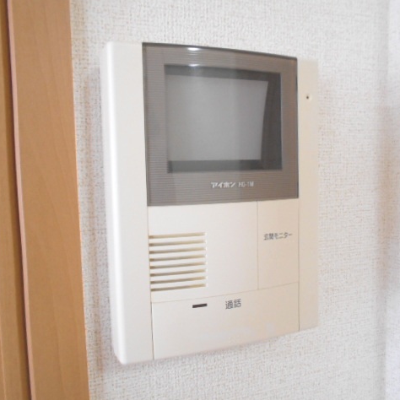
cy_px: 202
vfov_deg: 52.5
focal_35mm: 31
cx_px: 208
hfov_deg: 52.5
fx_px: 405
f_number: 3.2
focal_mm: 4.6
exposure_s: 1/30
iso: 280
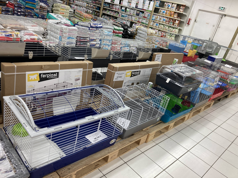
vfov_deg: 49.7
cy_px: 89
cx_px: 119
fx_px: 193
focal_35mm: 28
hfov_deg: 63.4
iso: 64
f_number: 1.8
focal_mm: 3.99
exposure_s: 1/100
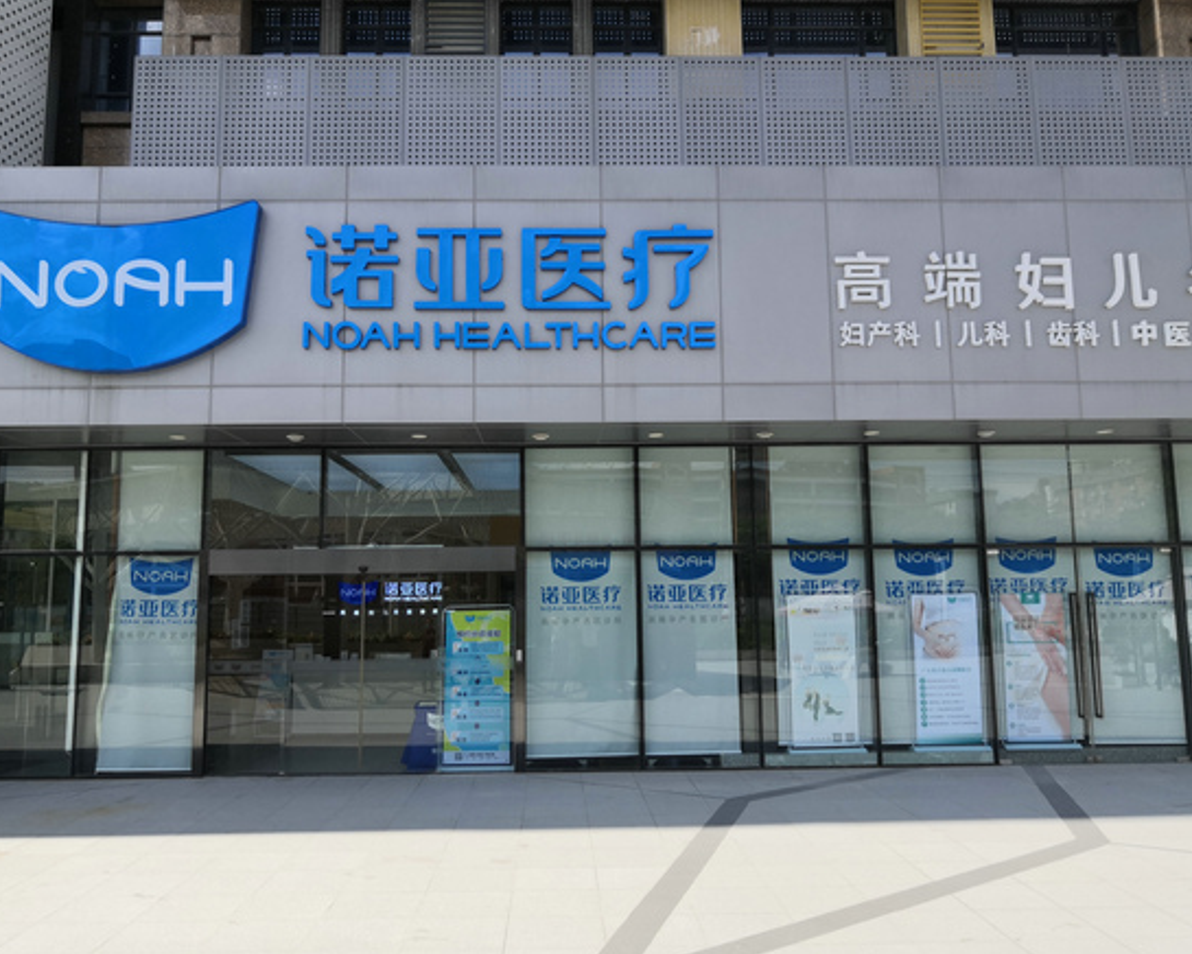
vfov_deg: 50.0
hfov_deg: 60.4
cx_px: 573
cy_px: 473
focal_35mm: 29
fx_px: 1023
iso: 50
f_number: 1.8
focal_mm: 3.95
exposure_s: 1/871
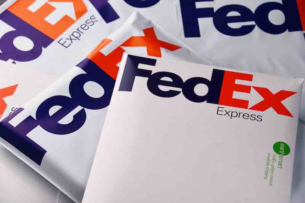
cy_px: 102
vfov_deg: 11.2
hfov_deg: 16.8
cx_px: 152
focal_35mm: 122
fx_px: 1034
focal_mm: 122
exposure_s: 1/125
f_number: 7.1
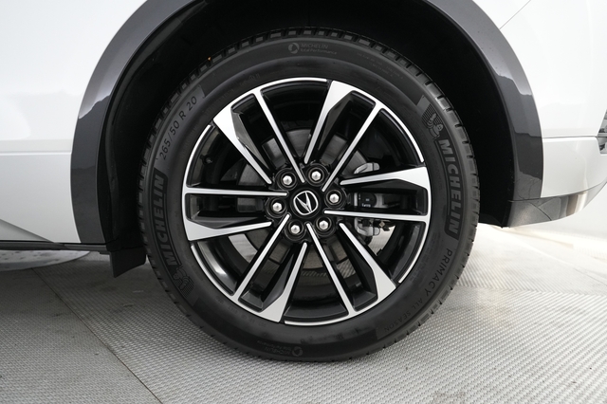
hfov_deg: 71.5
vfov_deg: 51.2
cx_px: 304
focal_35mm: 25
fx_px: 421
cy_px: 202
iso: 4000
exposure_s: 1/160
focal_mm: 25
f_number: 2.8
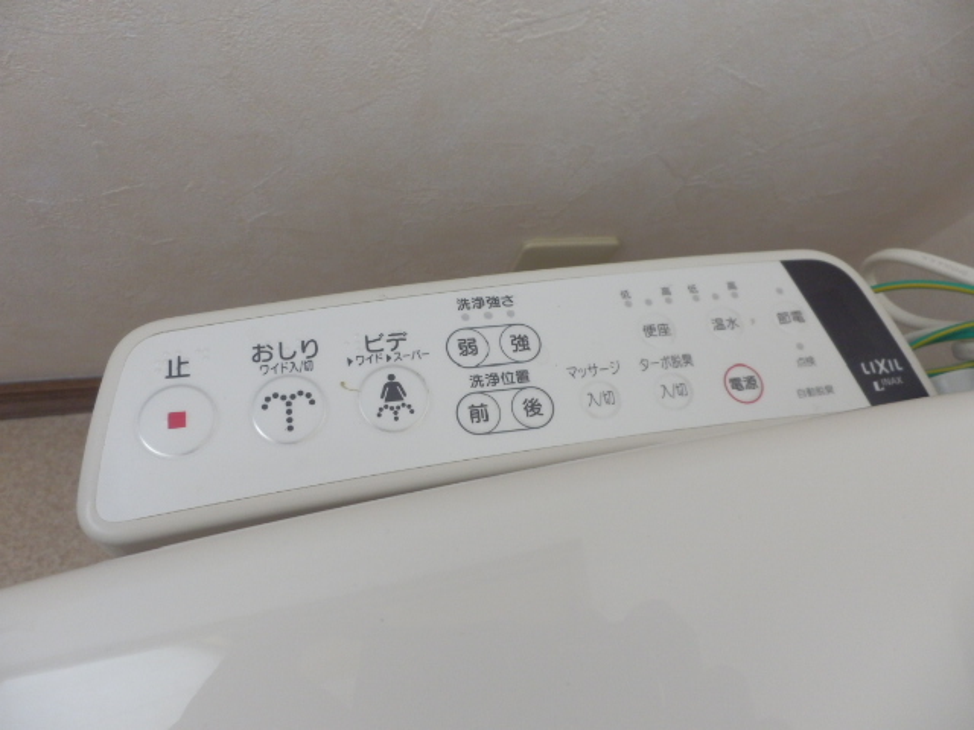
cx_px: 487
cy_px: 365
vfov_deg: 56.8
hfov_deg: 71.6
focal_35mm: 24
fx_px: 675
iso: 320
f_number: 3
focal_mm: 4.2
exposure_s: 1/30
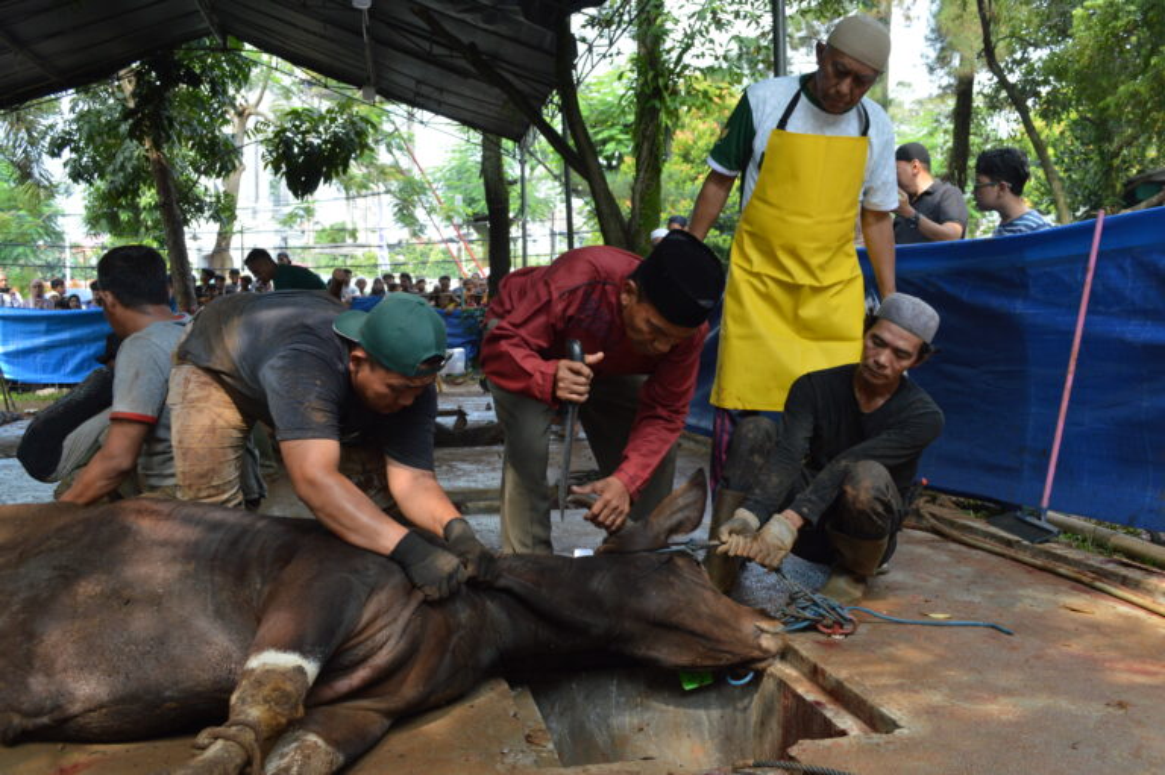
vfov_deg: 39.9
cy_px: 388
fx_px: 1067
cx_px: 582
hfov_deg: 57.3
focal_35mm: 33
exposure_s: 1/125
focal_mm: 22
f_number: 5.6
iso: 280
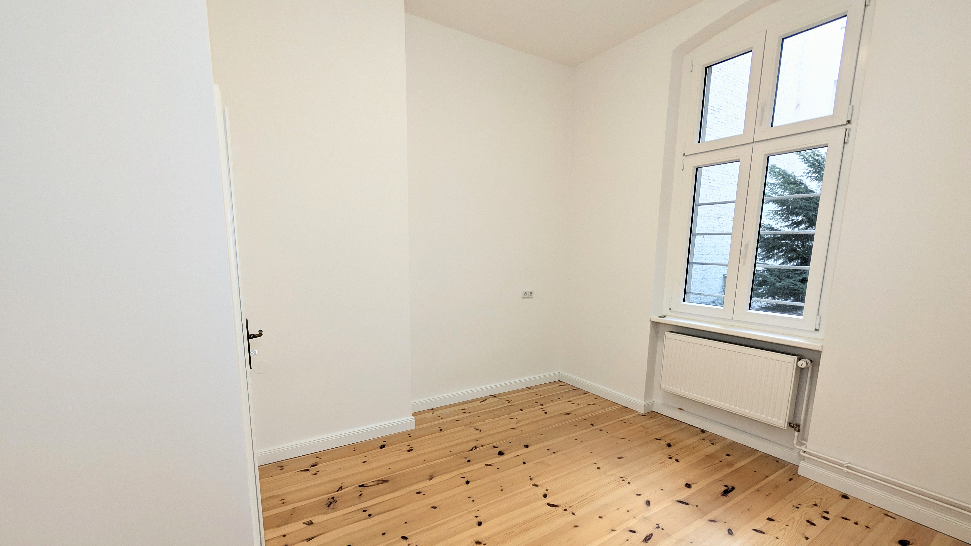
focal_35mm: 14
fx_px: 360
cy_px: 307
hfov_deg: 106.8
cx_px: 470
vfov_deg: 74.0
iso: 55
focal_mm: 2.02
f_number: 1.7
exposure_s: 1/108
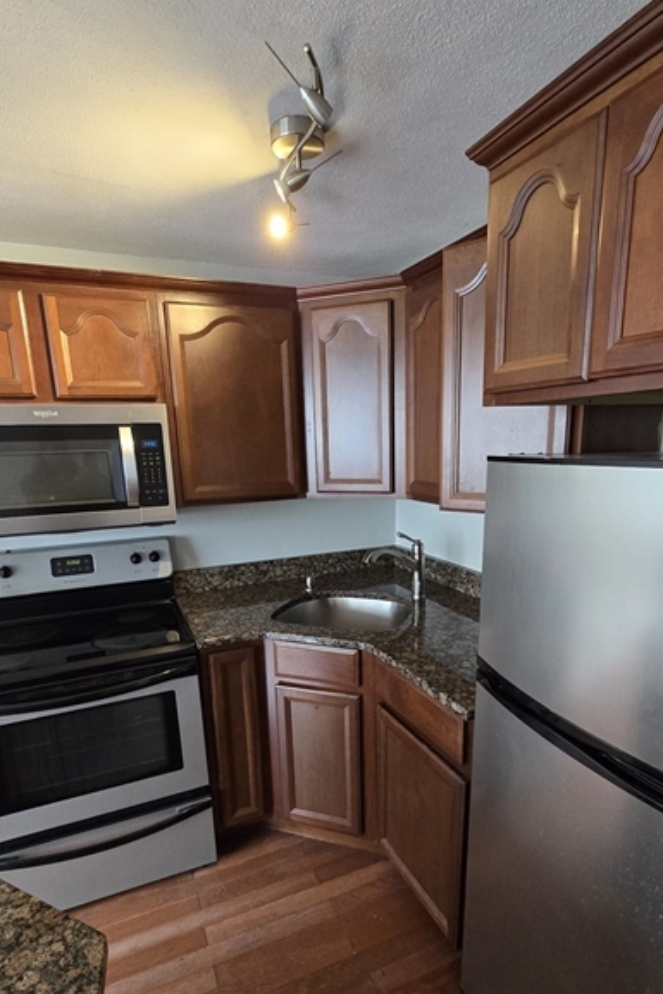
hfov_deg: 67.4
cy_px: 563
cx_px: 344
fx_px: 497
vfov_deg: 89.5
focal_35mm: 18
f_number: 2.2
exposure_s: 1/60
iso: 640
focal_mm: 2.2
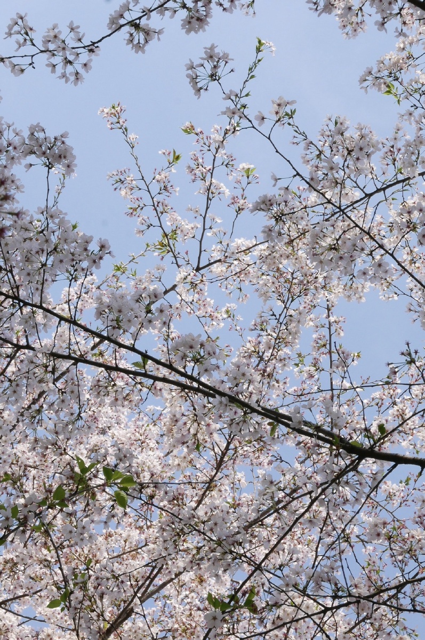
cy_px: 320
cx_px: 212
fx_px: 1811
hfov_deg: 13.4
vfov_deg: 20.0
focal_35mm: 102
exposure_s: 1/125
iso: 200
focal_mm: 34
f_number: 11
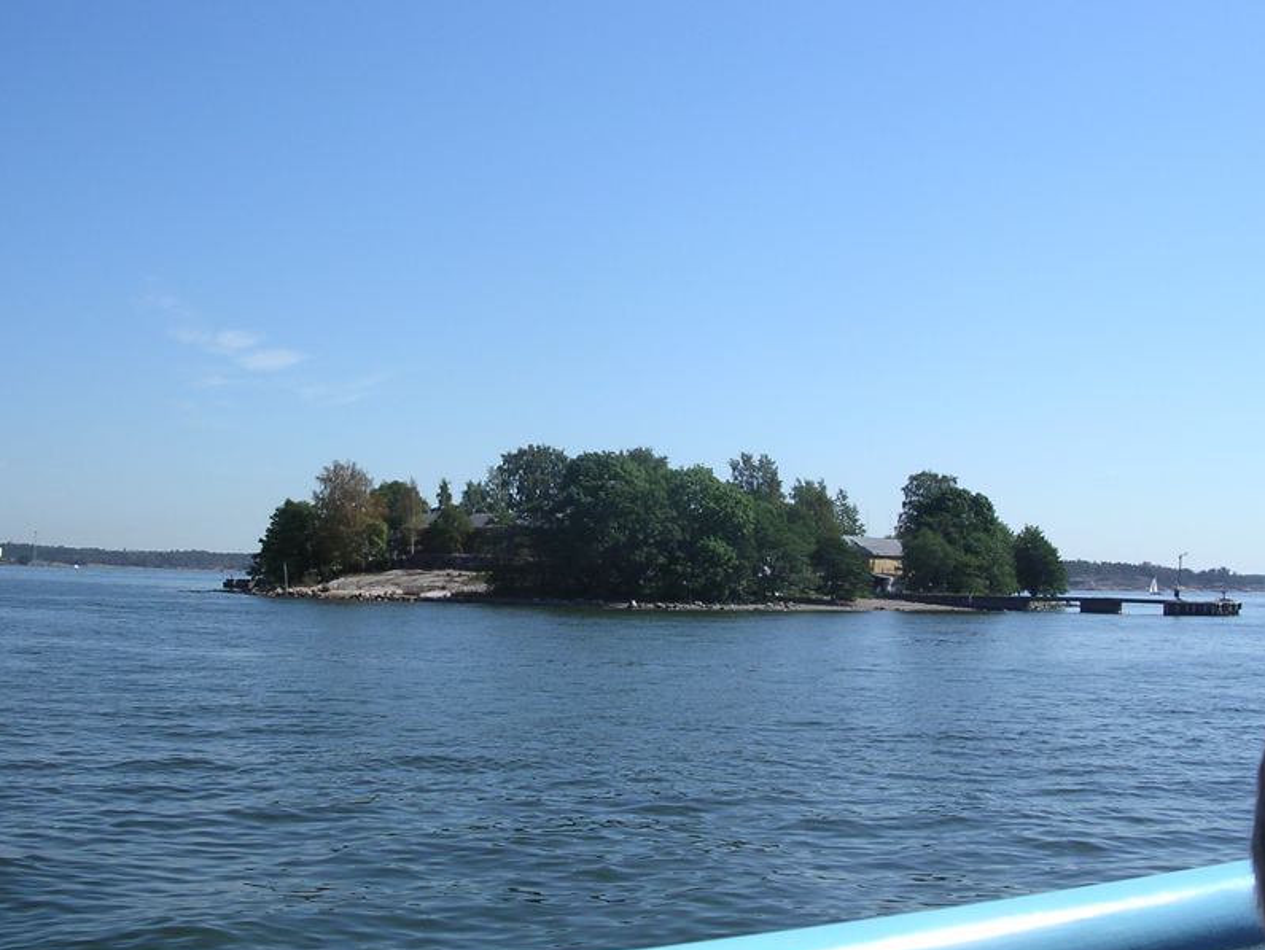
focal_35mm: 43
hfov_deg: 43.8
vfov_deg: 33.6
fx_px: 1572
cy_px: 461
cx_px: 638
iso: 100
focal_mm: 5.8
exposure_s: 1/320
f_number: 5.6
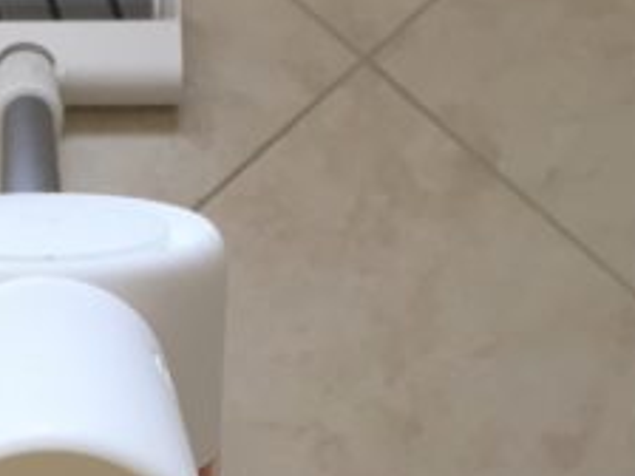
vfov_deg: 15.8
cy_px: 572
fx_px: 1651
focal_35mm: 90
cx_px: 31
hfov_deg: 21.2
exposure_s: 1/33
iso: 100
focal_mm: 4.15
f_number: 2.2
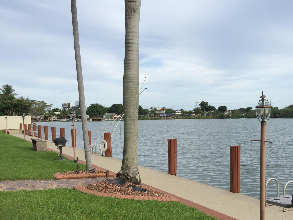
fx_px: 313
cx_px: 163
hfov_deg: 50.0
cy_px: 136
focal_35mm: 37
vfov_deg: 38.4
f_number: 2.2
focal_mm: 4.15
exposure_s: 1/1163
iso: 32
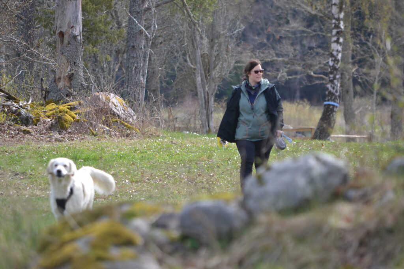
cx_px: 202
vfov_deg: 4.2
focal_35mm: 330
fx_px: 3704
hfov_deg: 6.2
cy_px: 134
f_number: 5.3
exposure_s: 1/640
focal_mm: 220
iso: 400
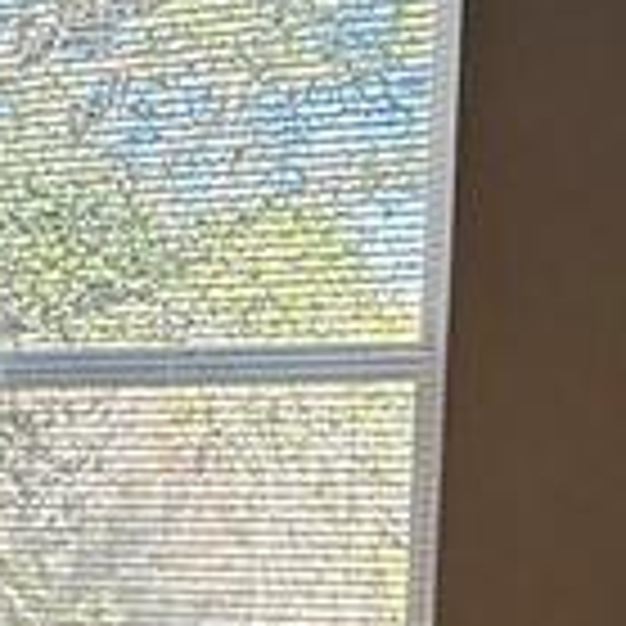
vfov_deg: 18.6
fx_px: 1862
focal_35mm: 91
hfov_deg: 16.6
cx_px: -419
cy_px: 621
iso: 80
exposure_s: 1/120
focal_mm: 2.22
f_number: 2.2
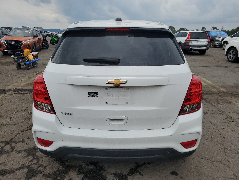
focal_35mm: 26
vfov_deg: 53.1
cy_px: 90
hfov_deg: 67.3
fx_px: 180
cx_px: 120
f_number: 1.5
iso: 50
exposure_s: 1/5000
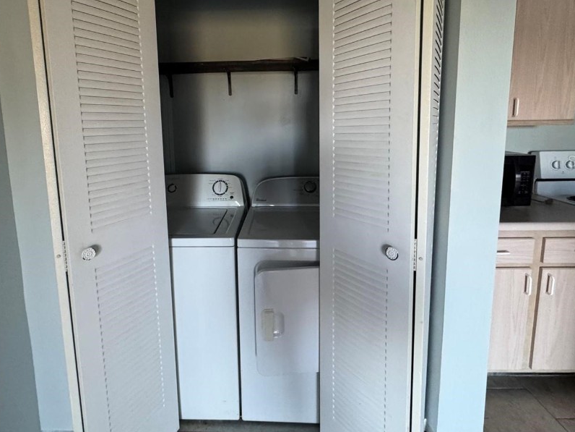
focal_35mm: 18
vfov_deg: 70.4
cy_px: 161
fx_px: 299
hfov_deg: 87.6
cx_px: 267
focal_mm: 2.22
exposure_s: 1/60
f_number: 2.2
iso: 500
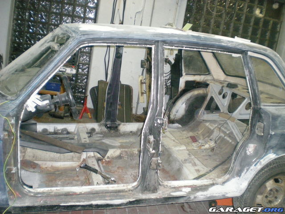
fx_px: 313
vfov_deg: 37.7
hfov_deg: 49.0
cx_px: 142
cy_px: 107
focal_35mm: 38
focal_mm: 6.3
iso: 454
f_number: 3.1
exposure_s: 1/60
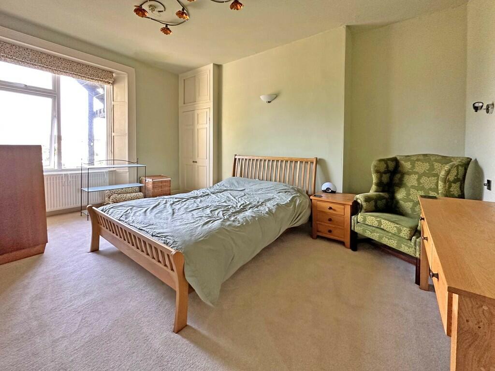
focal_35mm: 14
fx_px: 200
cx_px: 248
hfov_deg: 102.1
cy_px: 186
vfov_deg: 85.7
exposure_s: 1/99
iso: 320
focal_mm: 2.22
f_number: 2.2
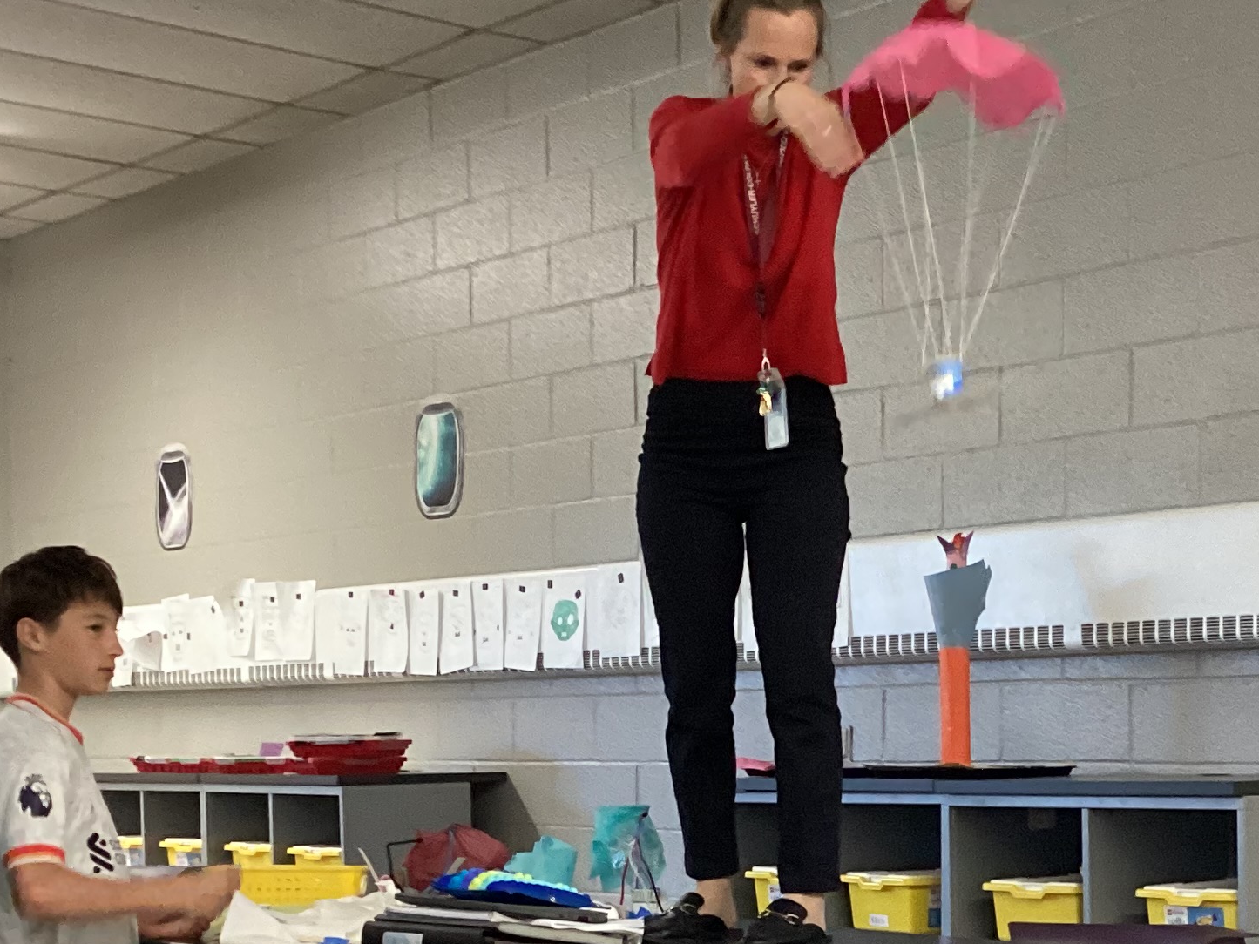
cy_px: 850
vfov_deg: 20.6
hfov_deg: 27.4
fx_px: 2546
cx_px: 959
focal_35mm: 70
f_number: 2.4
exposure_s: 1/60
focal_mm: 3.3
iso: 400
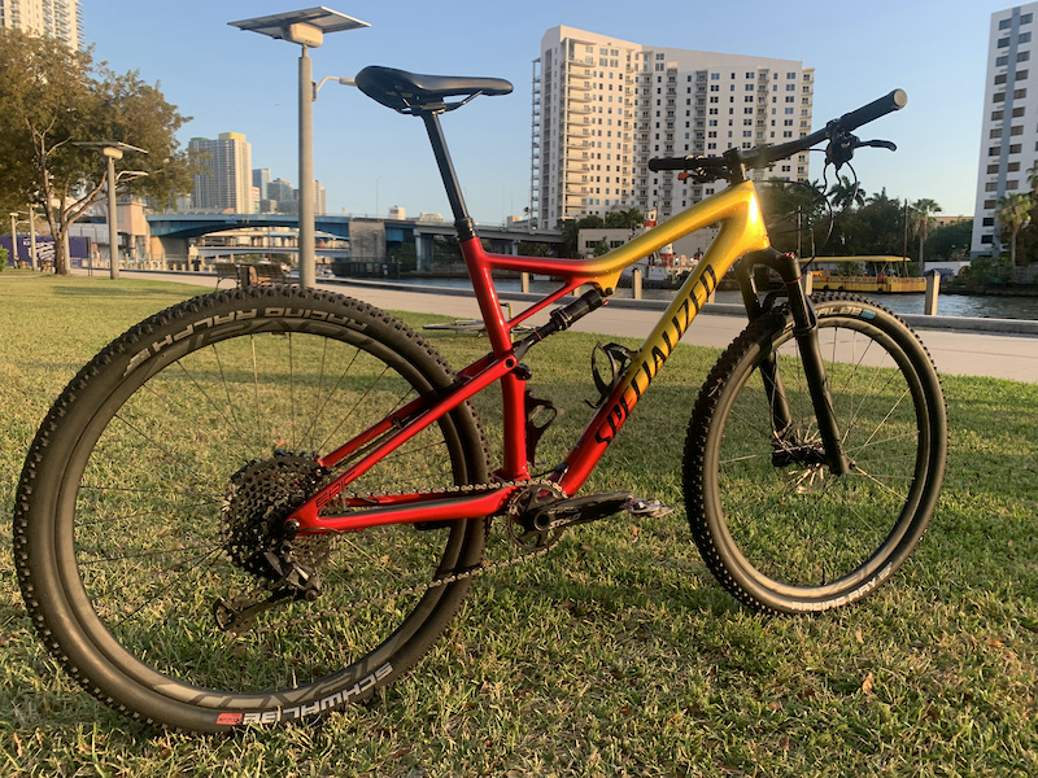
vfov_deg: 53.1
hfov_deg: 67.3
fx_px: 780
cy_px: 389
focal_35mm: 26
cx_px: 519
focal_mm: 4.25
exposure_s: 1/469
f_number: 1.8
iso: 25
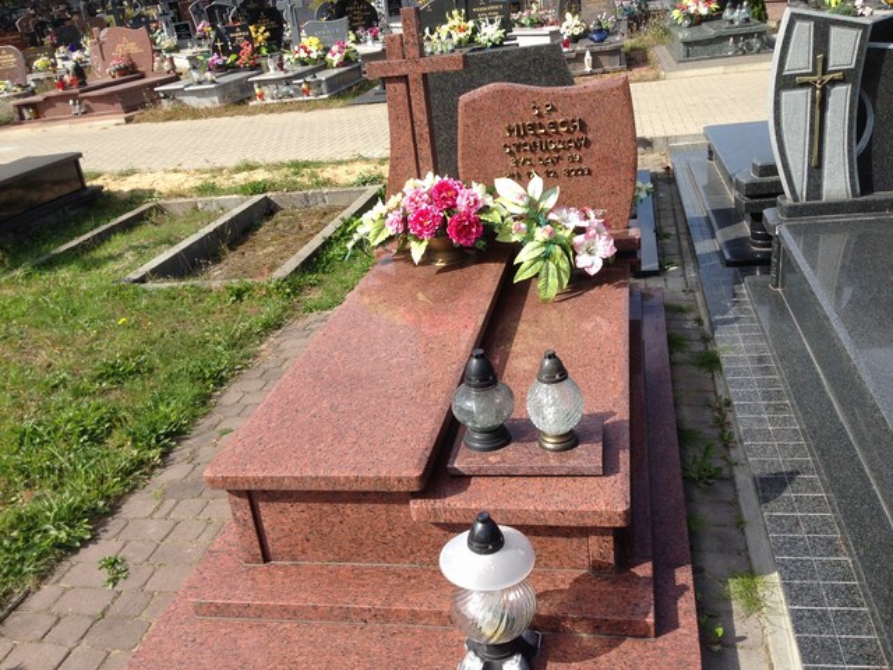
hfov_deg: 55.4
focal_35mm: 33
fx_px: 851
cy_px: 335
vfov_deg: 42.9
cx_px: 446
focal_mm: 4.12
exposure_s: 1/1085
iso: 50
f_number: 2.4
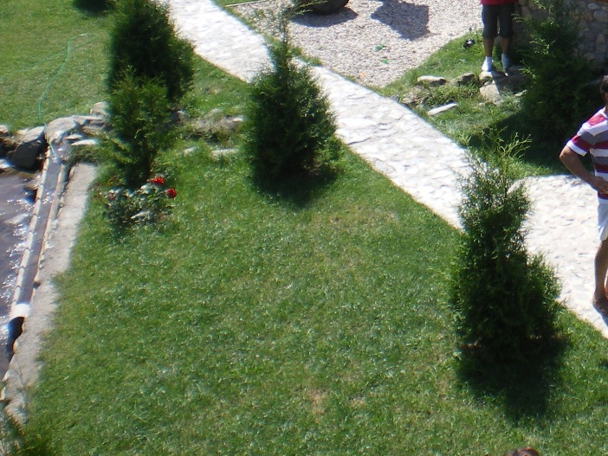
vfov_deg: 17.6
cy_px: 7
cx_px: 631
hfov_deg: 22.7
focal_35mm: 82
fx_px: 1441
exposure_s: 1/400
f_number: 4.6
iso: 100
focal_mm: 6.3
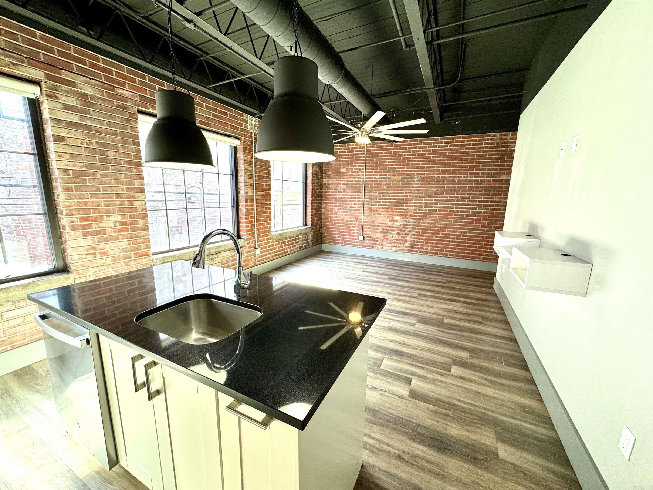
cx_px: 326
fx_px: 264
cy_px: 245
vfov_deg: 85.7
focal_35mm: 14
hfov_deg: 102.1
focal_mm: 2.22
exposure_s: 1/120
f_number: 2.2
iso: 160
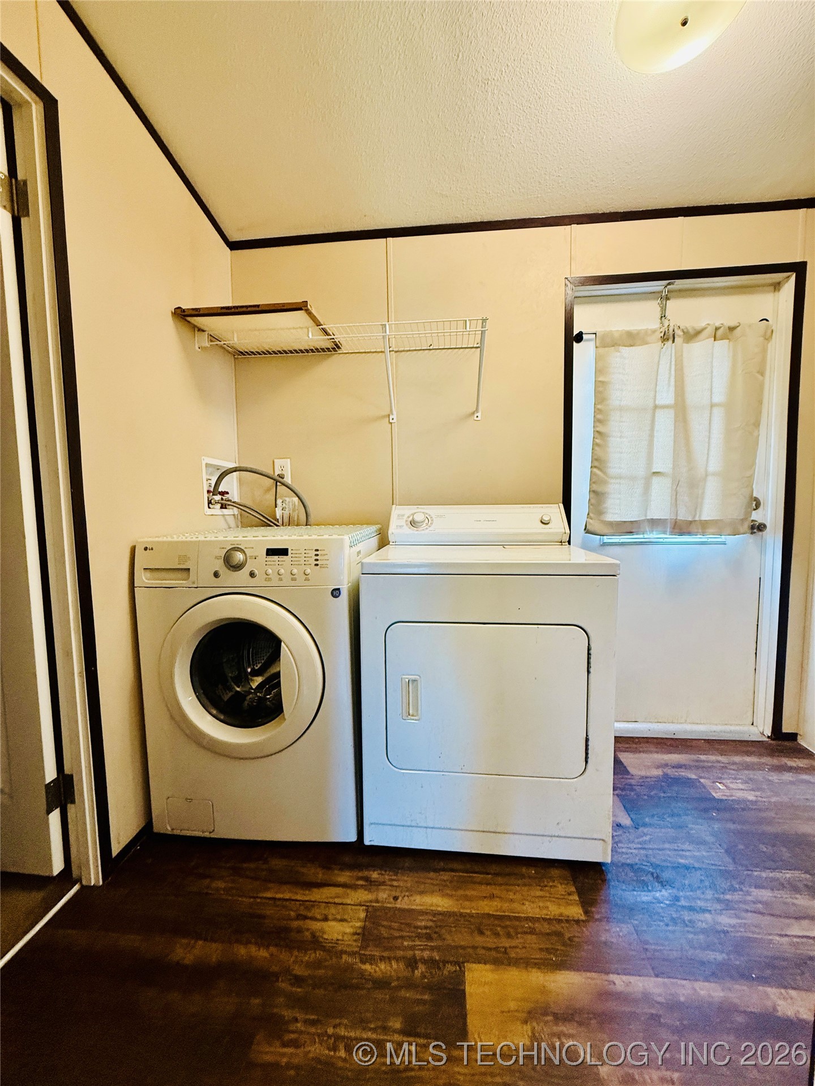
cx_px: 408
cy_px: 543
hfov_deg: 85.7
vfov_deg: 102.1
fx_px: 439
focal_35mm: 14
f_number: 2.2
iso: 320
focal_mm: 2.22
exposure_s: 1/60
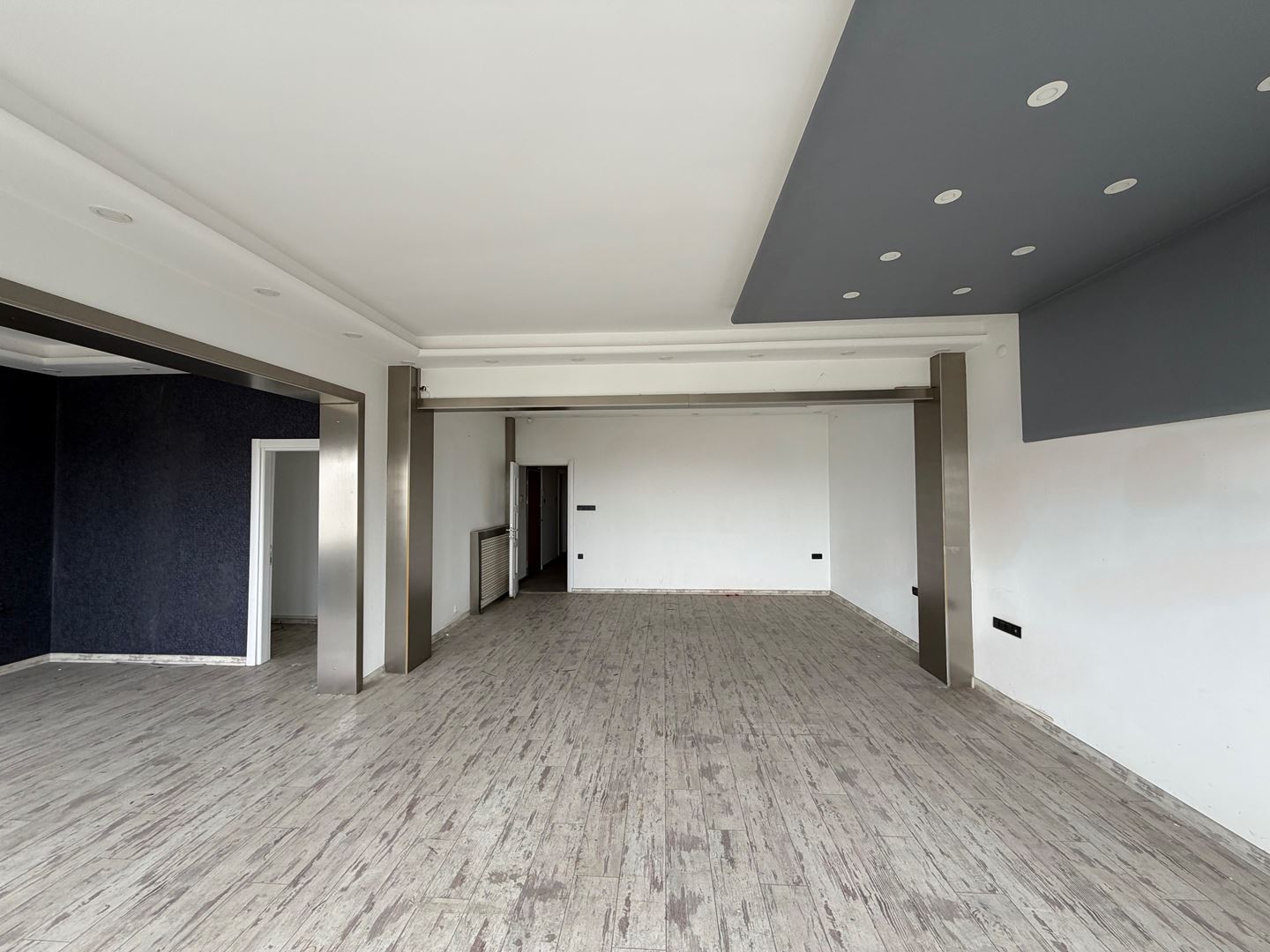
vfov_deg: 85.7
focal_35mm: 14
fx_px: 514
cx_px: 635
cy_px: 476
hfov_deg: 102.1
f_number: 2.2
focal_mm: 2.22
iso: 100
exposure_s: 1/121
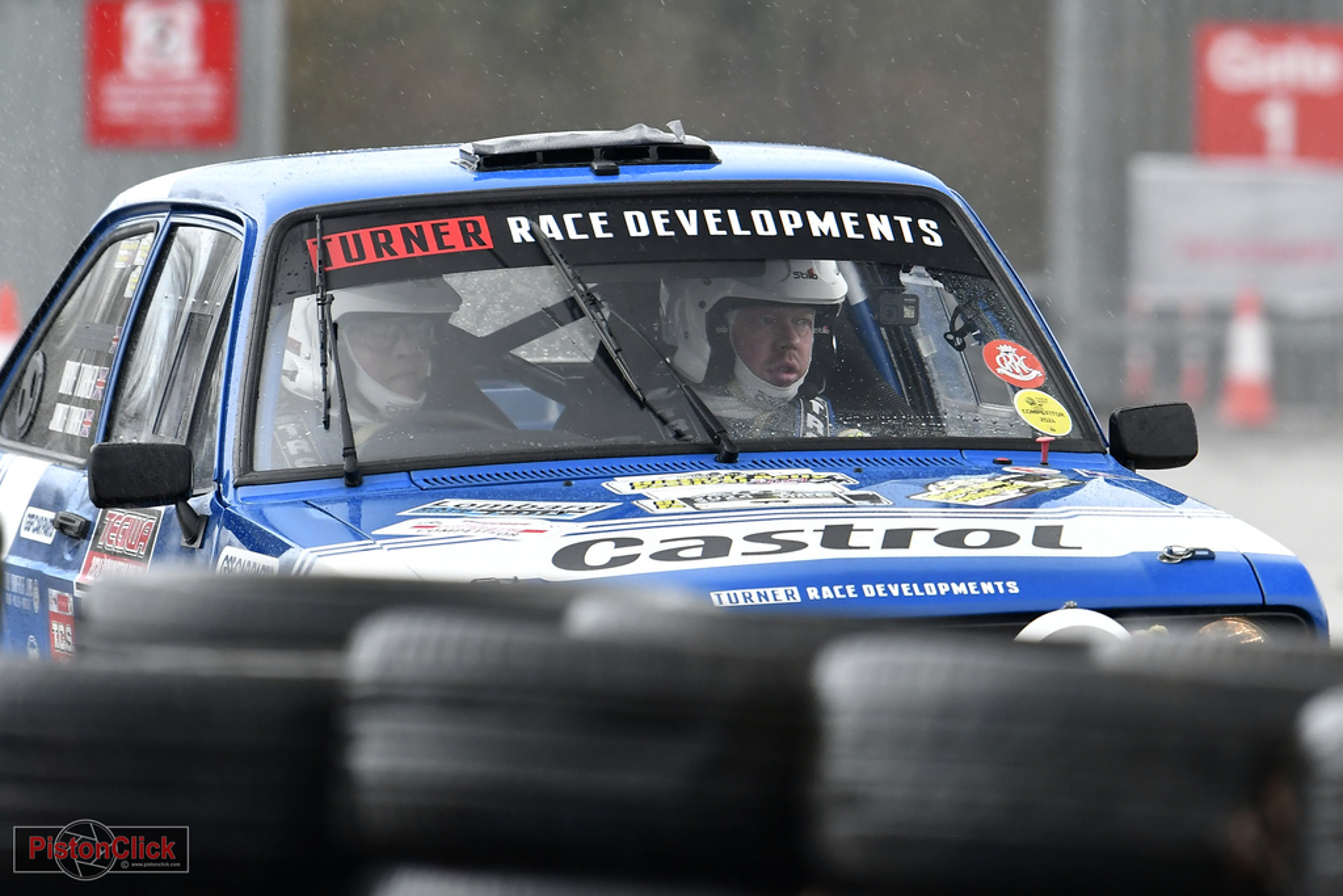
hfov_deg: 6.9
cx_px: 672
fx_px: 11192
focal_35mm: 300
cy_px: 448
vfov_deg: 4.6
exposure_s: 1/400
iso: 1100
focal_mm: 200
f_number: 3.2
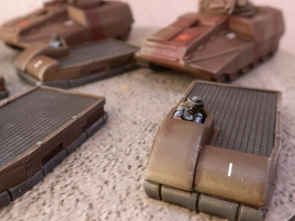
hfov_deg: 49.8
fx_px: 315
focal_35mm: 37
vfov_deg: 38.6
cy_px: 99
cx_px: 118
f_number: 3.1
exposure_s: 1/80
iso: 400
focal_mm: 5
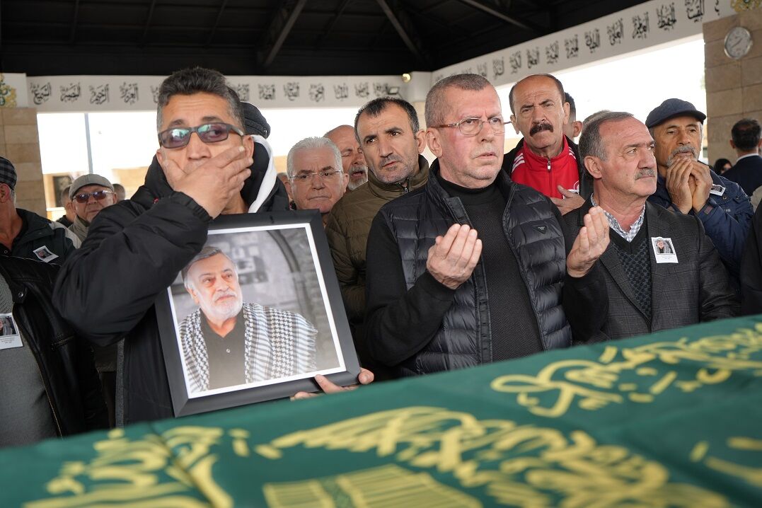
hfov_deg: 53.1
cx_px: 381
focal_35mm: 36
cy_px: 254
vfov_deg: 36.9
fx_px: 762
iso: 250
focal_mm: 36
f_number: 4
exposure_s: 1/160
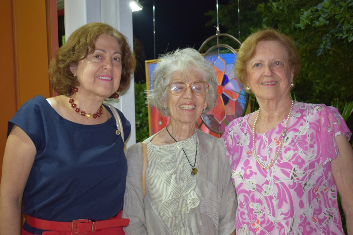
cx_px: 176
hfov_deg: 41.1
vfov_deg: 28.1
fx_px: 471
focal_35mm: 48
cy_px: 118
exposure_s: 1/30
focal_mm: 32
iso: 720
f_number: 4.5
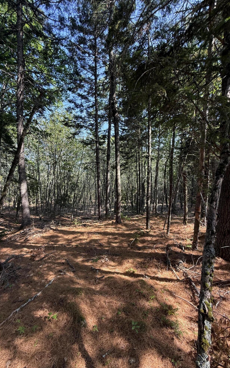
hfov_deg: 74.5
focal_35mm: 15
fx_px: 150
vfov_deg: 101.5
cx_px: 102
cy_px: 185
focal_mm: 2.22
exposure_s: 1/211
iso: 64
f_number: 2.2
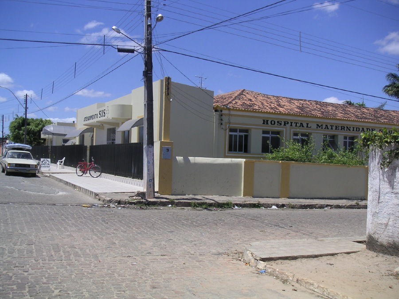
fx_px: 438
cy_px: 150
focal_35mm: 38
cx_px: 200
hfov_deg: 49.0
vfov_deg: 37.7
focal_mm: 6
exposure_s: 1/250
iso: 50
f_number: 6.7
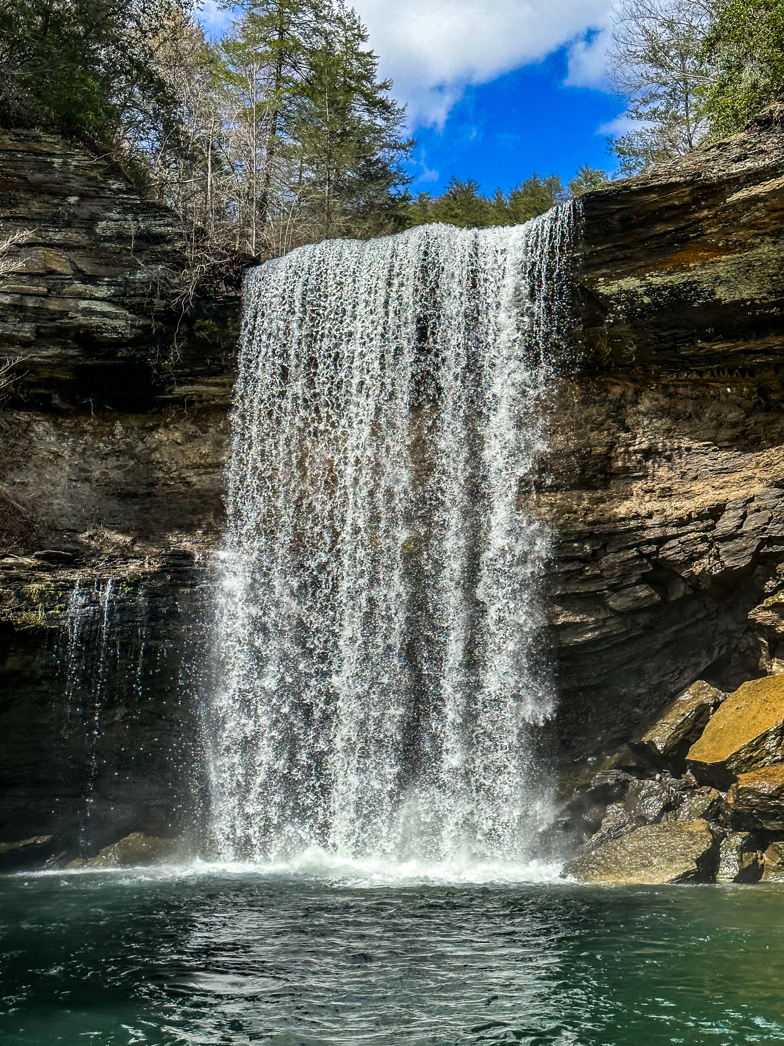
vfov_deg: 39.7
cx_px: 392
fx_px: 1450
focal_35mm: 48
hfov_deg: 30.3
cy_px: 523
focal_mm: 6.86
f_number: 1.8
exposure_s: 1/3700
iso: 64
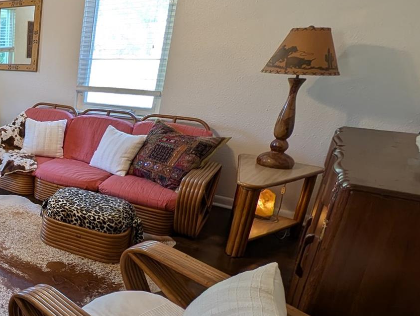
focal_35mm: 29
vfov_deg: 48.4
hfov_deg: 41.9
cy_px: 161
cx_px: -81
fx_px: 352
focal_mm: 2.23
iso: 74
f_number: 1.95
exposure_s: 1/24
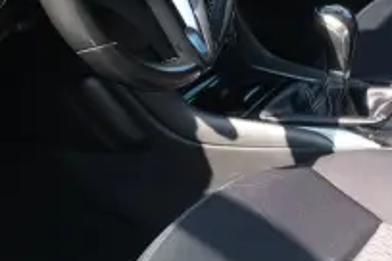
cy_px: 21
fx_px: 1535
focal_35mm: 141
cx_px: 206
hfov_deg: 14.6
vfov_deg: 9.7
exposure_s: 1/140
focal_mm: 30.2
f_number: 5
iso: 320
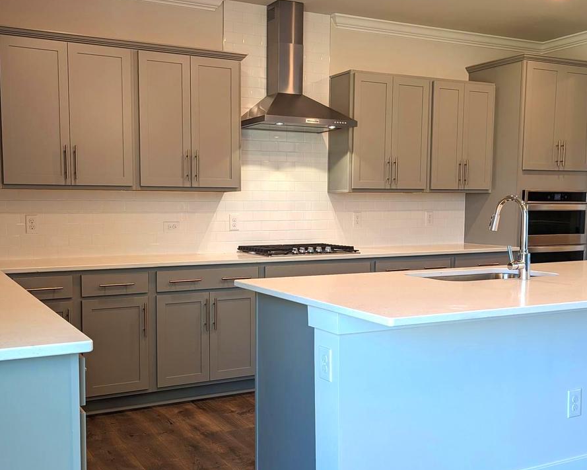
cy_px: 264
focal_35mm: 38
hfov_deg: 47.8
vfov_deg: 39.1
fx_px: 660
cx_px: 253
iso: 56
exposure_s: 1/40
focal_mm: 6.81
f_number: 1.85
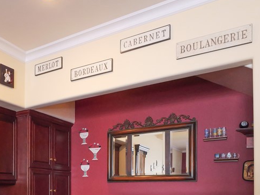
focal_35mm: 38
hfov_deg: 45.6
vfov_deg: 34.9
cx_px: 40
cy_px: 185
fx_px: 285
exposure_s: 1/80
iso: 3200
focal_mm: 9
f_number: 7.1
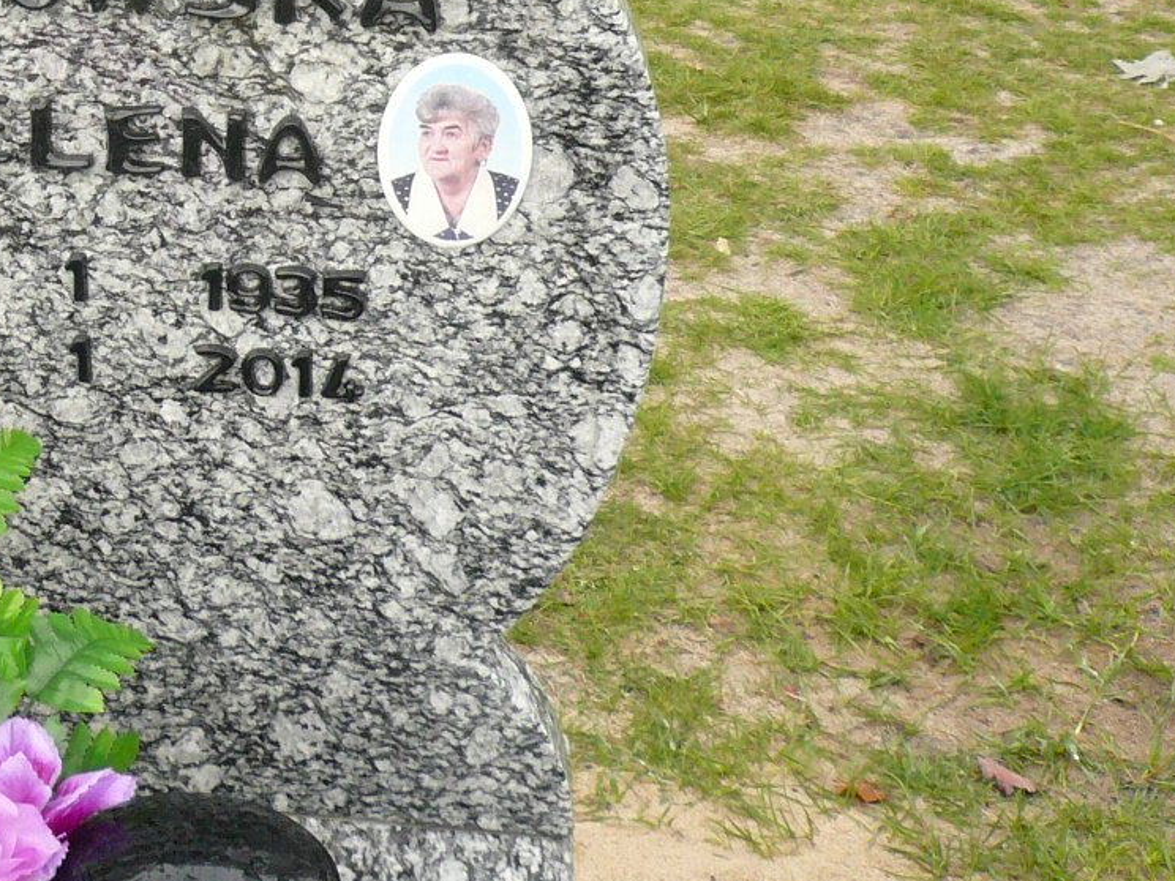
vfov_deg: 20.1
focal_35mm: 71
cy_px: -5
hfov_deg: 26.5
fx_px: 2410
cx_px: 109
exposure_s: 1/640
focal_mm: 4.6
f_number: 2.8
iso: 100
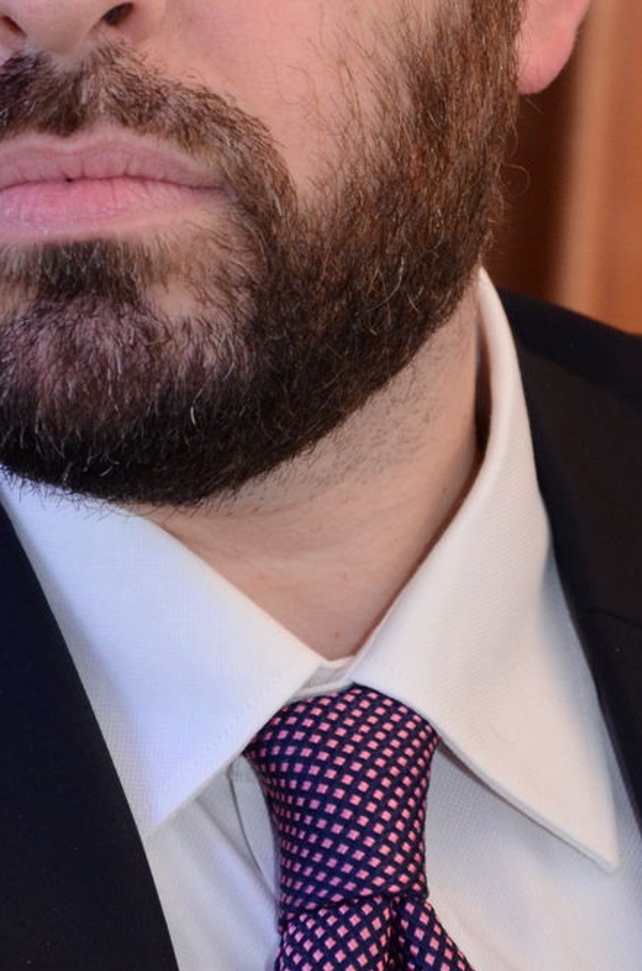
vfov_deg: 5.4
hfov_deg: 3.6
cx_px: 104
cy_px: -50
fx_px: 10196
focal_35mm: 379
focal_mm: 105
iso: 1600
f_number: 5.6
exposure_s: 1/100
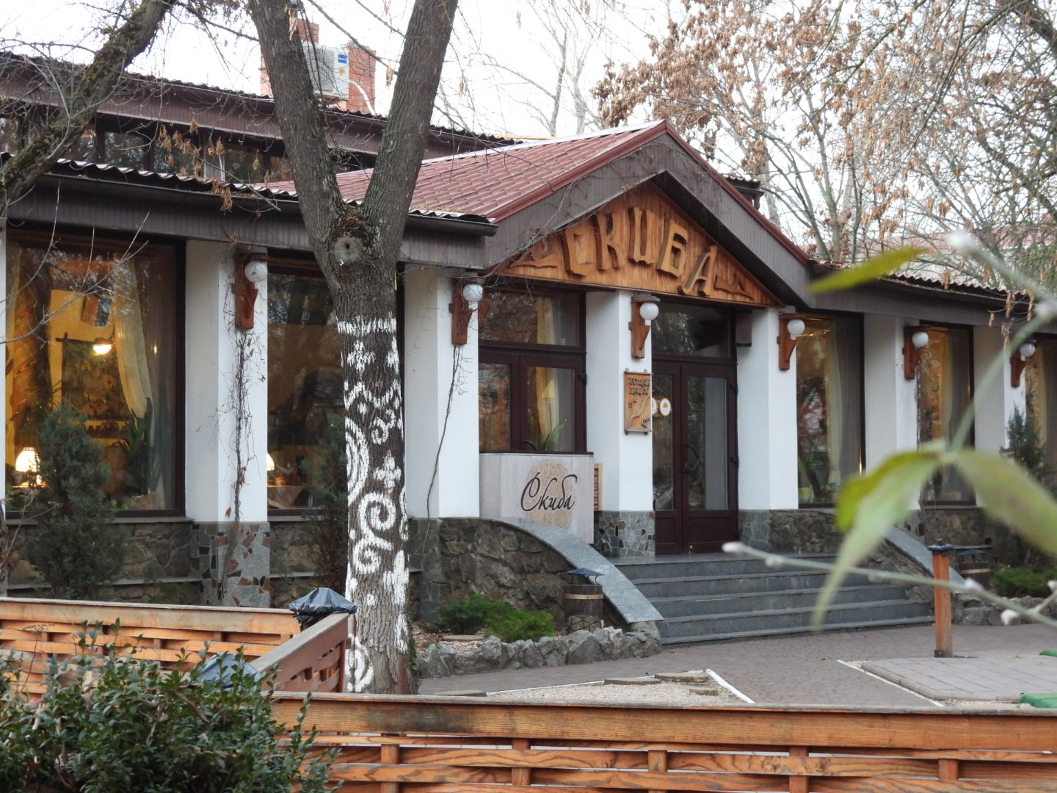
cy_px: 396
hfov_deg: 27.8
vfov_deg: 21.0
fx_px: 2137
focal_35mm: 70
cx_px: 528
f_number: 3.5
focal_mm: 12.5
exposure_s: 1/15
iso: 400
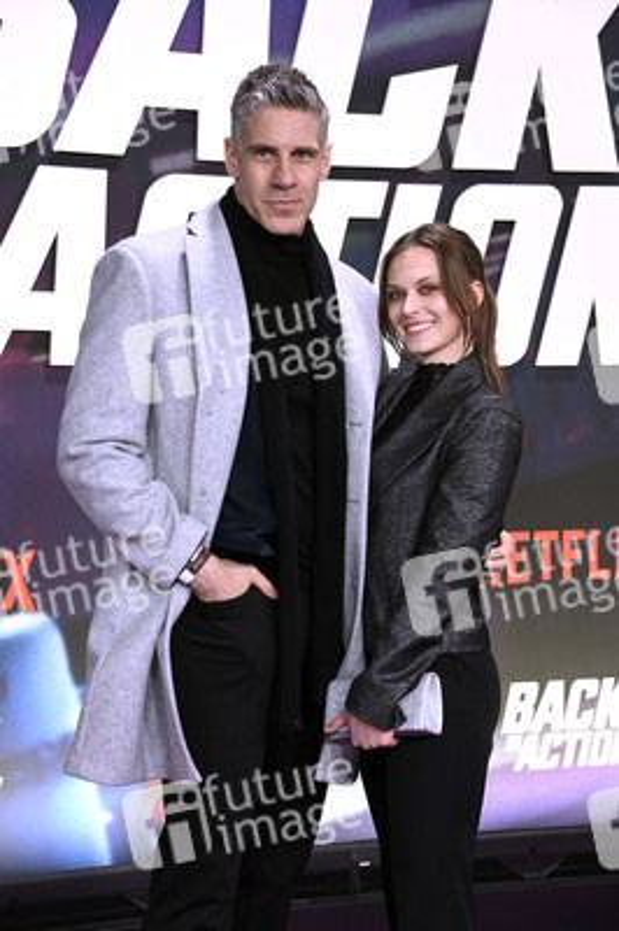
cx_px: 310
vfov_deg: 22.6
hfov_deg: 15.2
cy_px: 466
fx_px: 2325
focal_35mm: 90
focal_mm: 90
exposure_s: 1/250
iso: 2500
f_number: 5.6
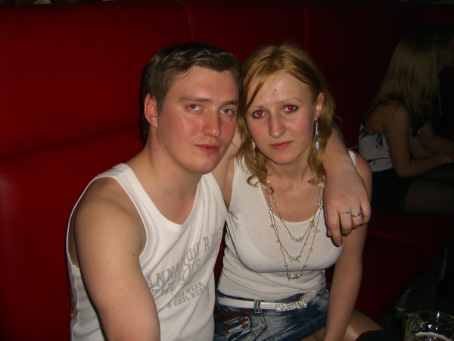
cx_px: 227
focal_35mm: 38
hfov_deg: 49.0
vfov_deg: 37.7
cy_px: 170
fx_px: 498
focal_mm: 7.9
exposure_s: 1/60
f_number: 2.8
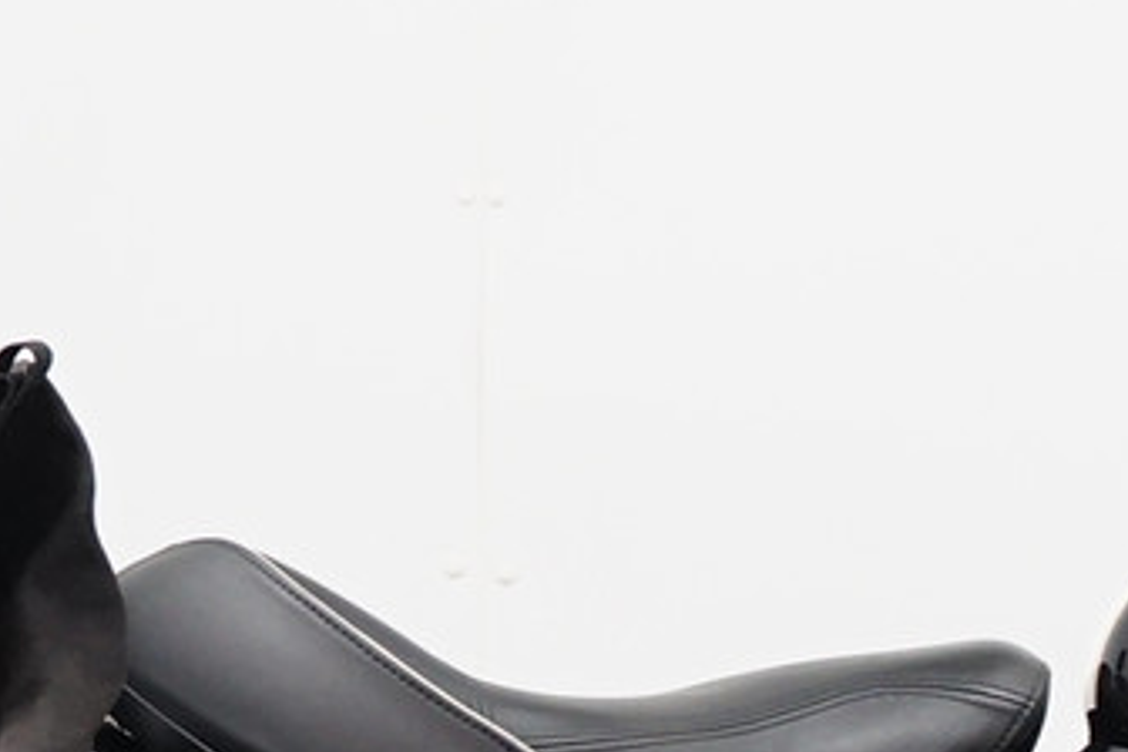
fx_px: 9305
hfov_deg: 6.9
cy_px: 1081
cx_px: 1417
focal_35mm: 297
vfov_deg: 4.6
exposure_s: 1/60
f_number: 5
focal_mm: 52
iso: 1000
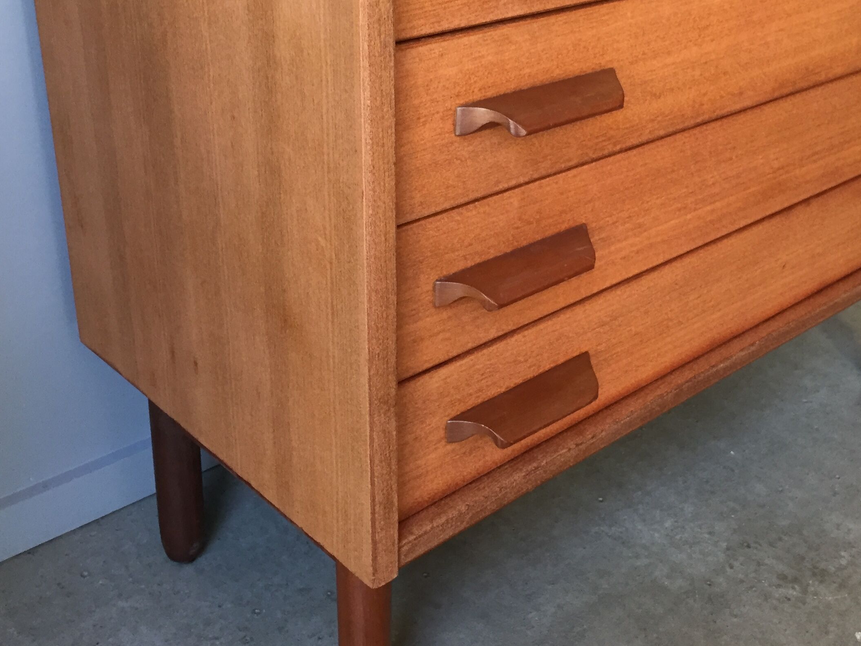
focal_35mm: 45
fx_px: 1119
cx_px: 523
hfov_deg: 41.8
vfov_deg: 31.9
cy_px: 206
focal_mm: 4.15
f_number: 2.2
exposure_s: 1/33
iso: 160
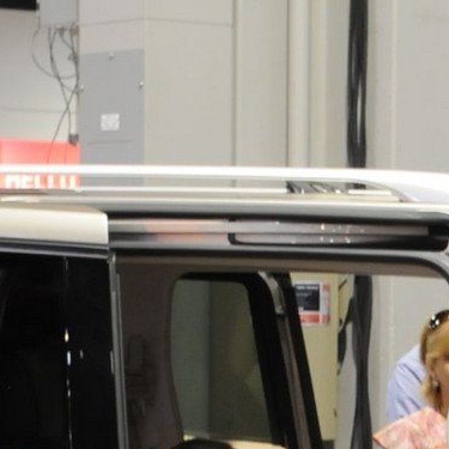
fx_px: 3243
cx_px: 541
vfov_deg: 7.9
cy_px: 513
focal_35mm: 221
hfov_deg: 7.8
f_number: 4.2
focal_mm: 26
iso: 800
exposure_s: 1/25
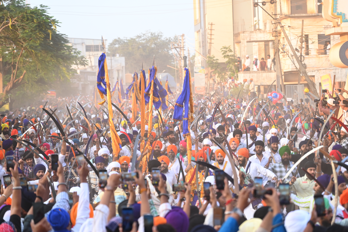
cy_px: 116
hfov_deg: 17.1
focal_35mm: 120
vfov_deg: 11.4
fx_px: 1159
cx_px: 174
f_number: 4.5
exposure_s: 1/800
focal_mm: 120
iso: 1000
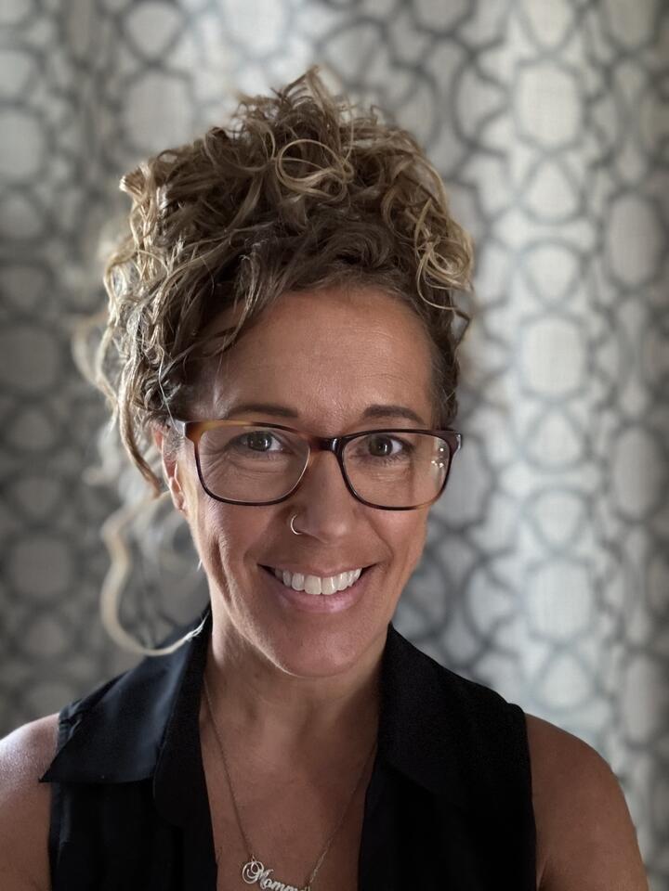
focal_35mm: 30
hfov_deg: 46.8
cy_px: 446
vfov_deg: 60.0
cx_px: 334
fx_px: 773
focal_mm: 2.69
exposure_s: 1/22
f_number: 1.9
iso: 640
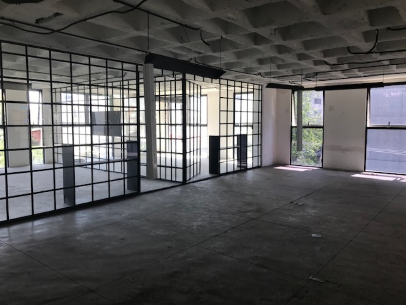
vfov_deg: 49.7
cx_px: 203
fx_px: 328
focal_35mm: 28
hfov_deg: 63.4
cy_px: 152
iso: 25
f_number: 1.8
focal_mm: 3.99
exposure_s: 1/40
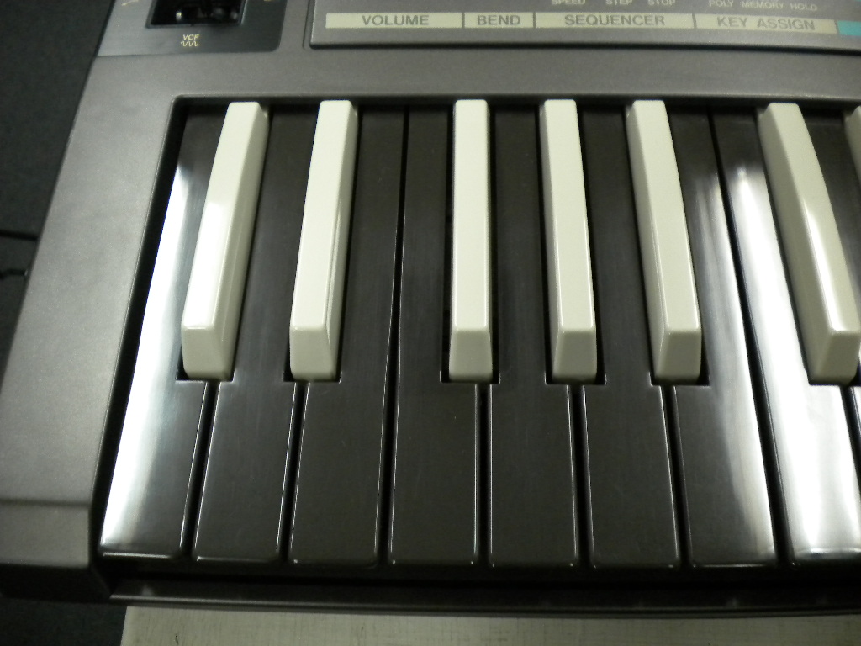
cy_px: 323
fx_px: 871
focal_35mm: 35
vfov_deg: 40.7
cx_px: 430
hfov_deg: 52.6
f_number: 3.1
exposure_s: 1/21.7
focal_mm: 6.3
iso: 400
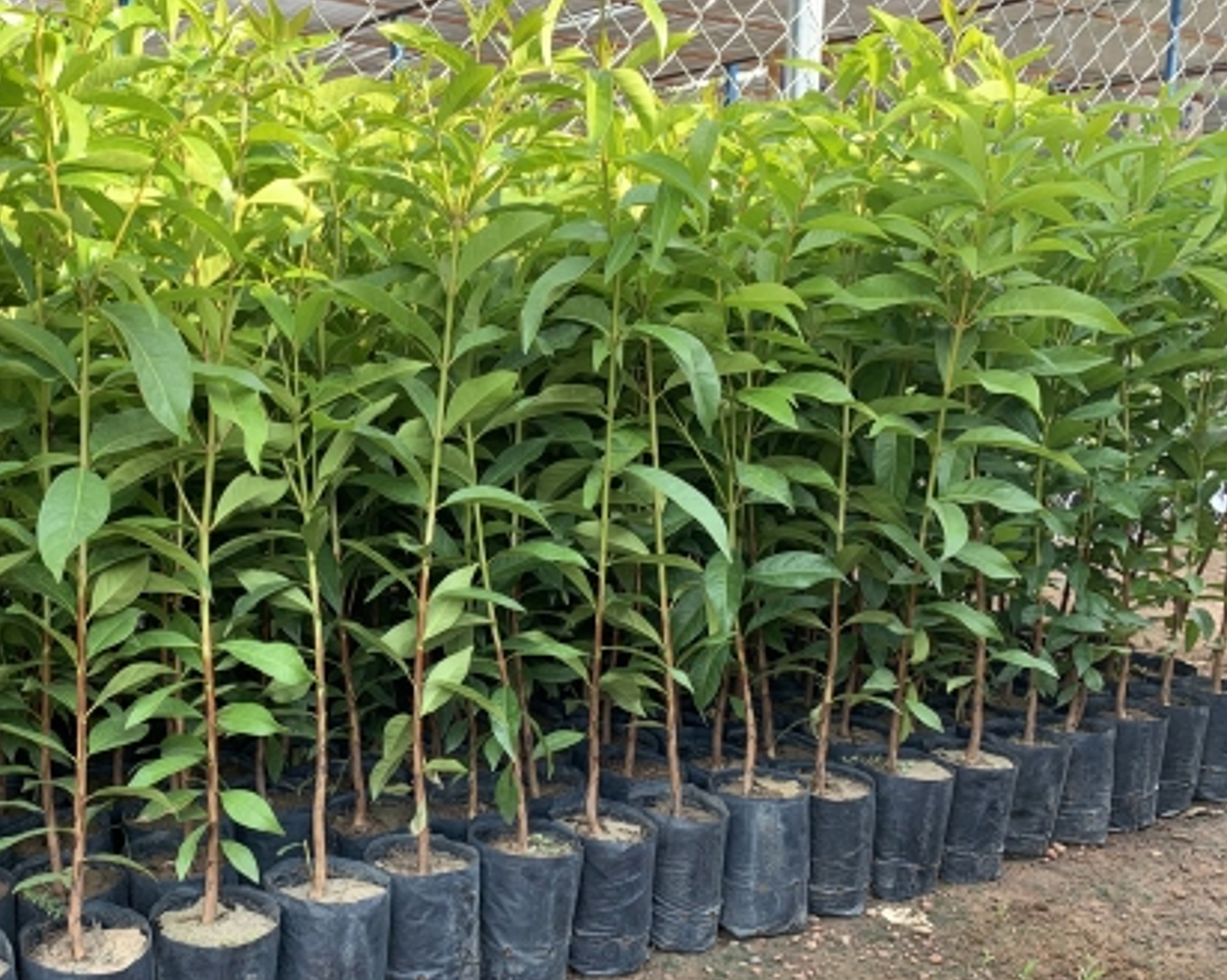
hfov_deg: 47.9
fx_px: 1343
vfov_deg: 40.0
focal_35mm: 37
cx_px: 363
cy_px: 575
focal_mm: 4.2
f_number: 1.8
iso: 25
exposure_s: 1/217
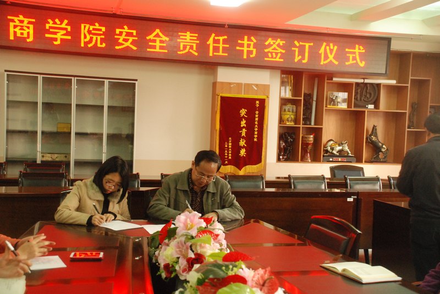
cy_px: 147
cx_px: 220
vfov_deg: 29.0
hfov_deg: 42.3
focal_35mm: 46
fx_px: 569
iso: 1600
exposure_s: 1/30
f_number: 4.2
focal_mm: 31
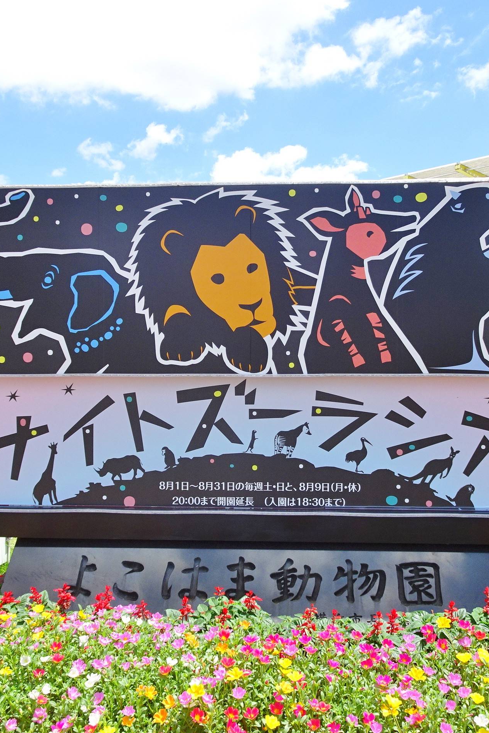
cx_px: 256
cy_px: 373
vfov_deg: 55.8
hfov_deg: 38.9
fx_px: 693
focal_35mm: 34
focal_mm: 4.1
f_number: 3.5
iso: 80
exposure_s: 1/500
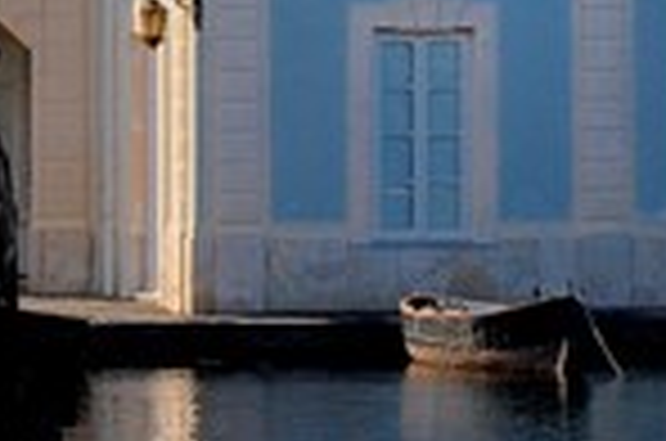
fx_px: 5741
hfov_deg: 6.6
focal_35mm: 311
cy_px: 4
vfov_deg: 4.4
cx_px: 400
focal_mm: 30
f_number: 14
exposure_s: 1/160
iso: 200
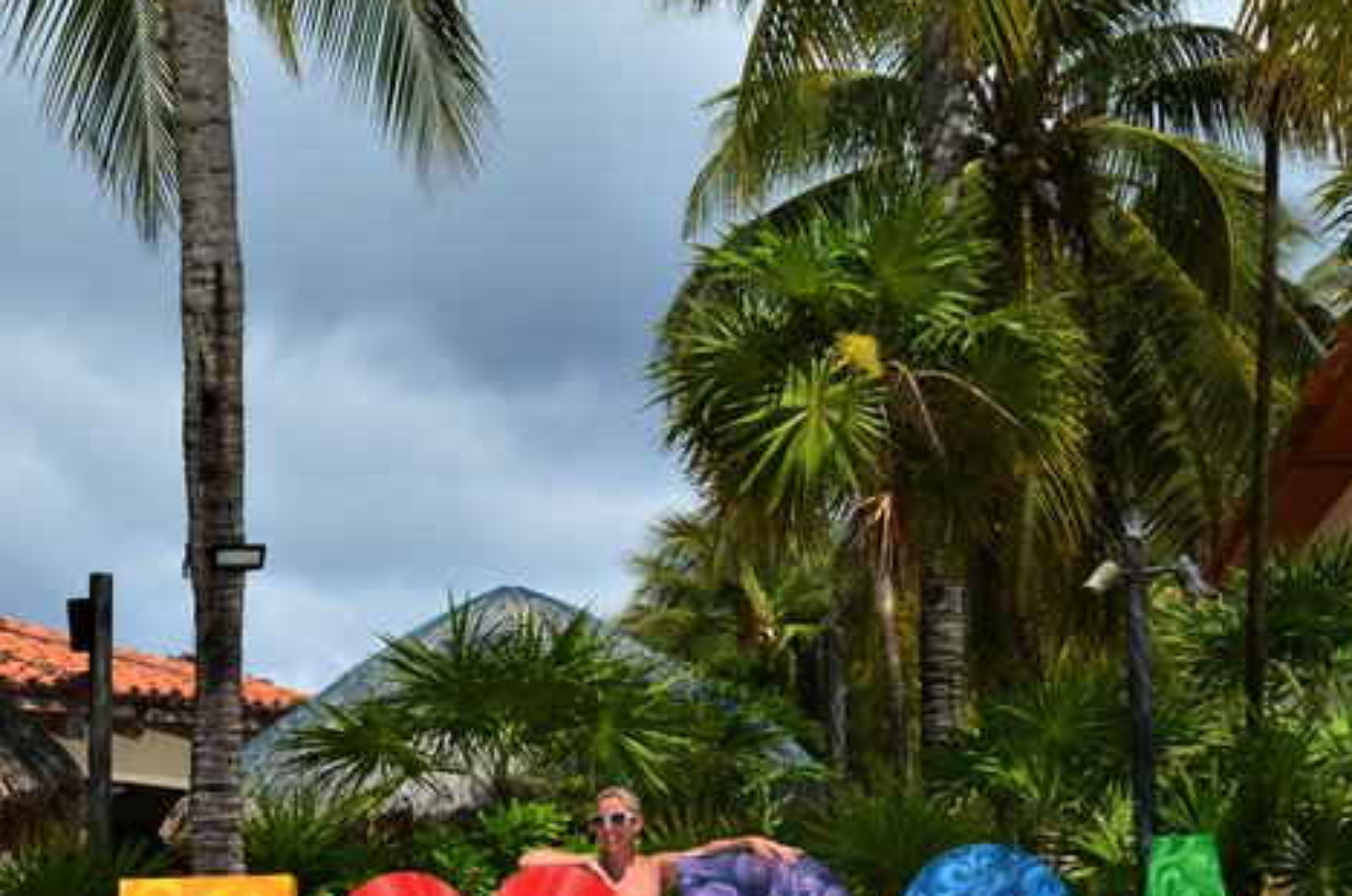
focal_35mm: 82
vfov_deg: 16.5
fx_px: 3073
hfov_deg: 24.8
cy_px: 685
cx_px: 598
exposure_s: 1/200
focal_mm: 32
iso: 250
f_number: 10
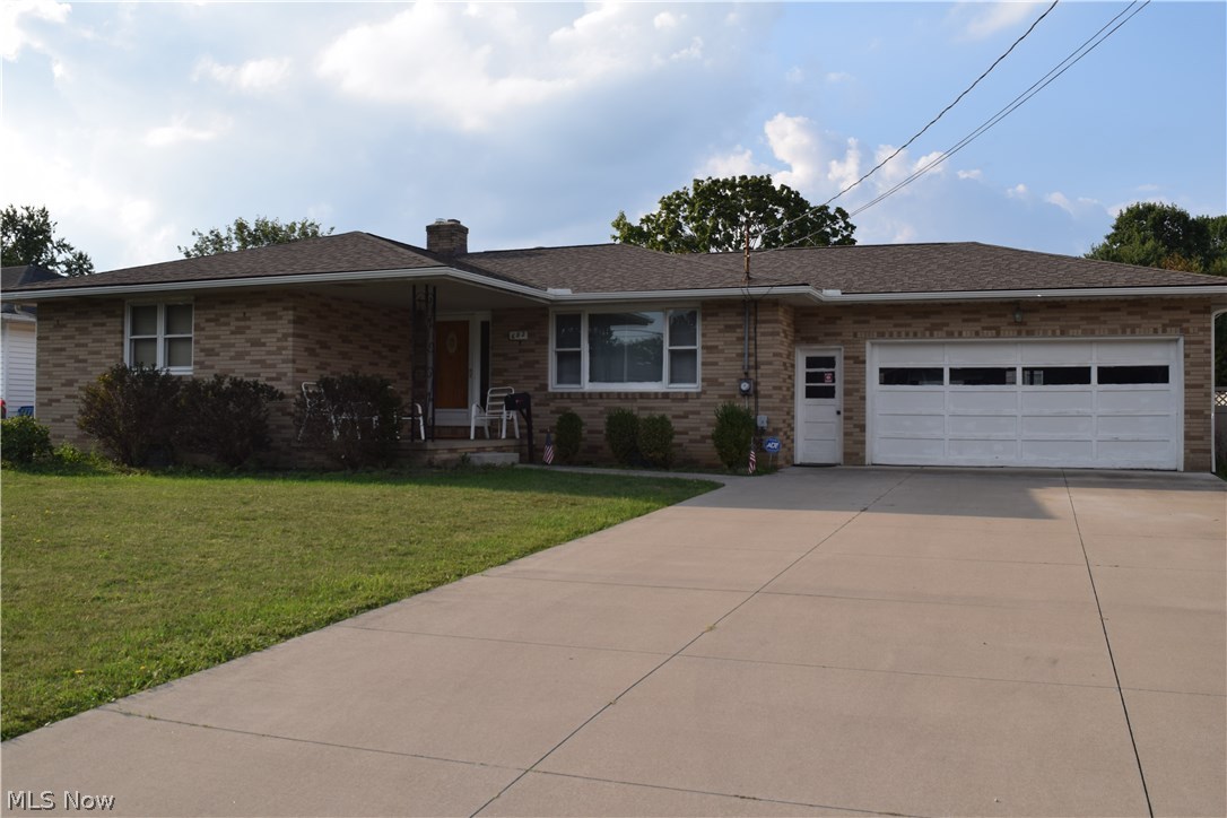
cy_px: 409
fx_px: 1125
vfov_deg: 40.0
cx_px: 614
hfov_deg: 57.2
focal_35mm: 33
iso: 100
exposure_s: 1/200
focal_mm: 22
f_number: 9
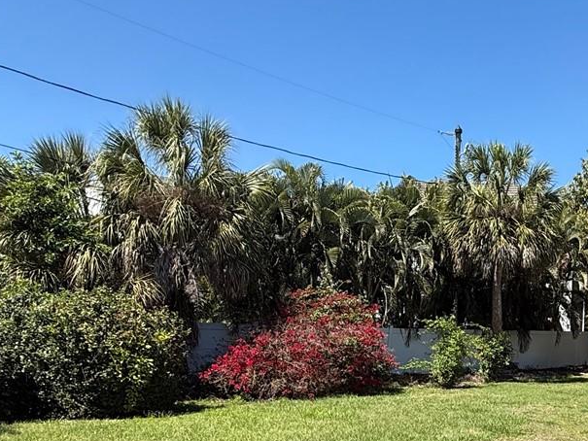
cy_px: 385
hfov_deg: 46.8
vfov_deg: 36.6
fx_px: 629
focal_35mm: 37
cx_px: 489
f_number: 2.2
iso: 50
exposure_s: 1/1125
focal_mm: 2.22
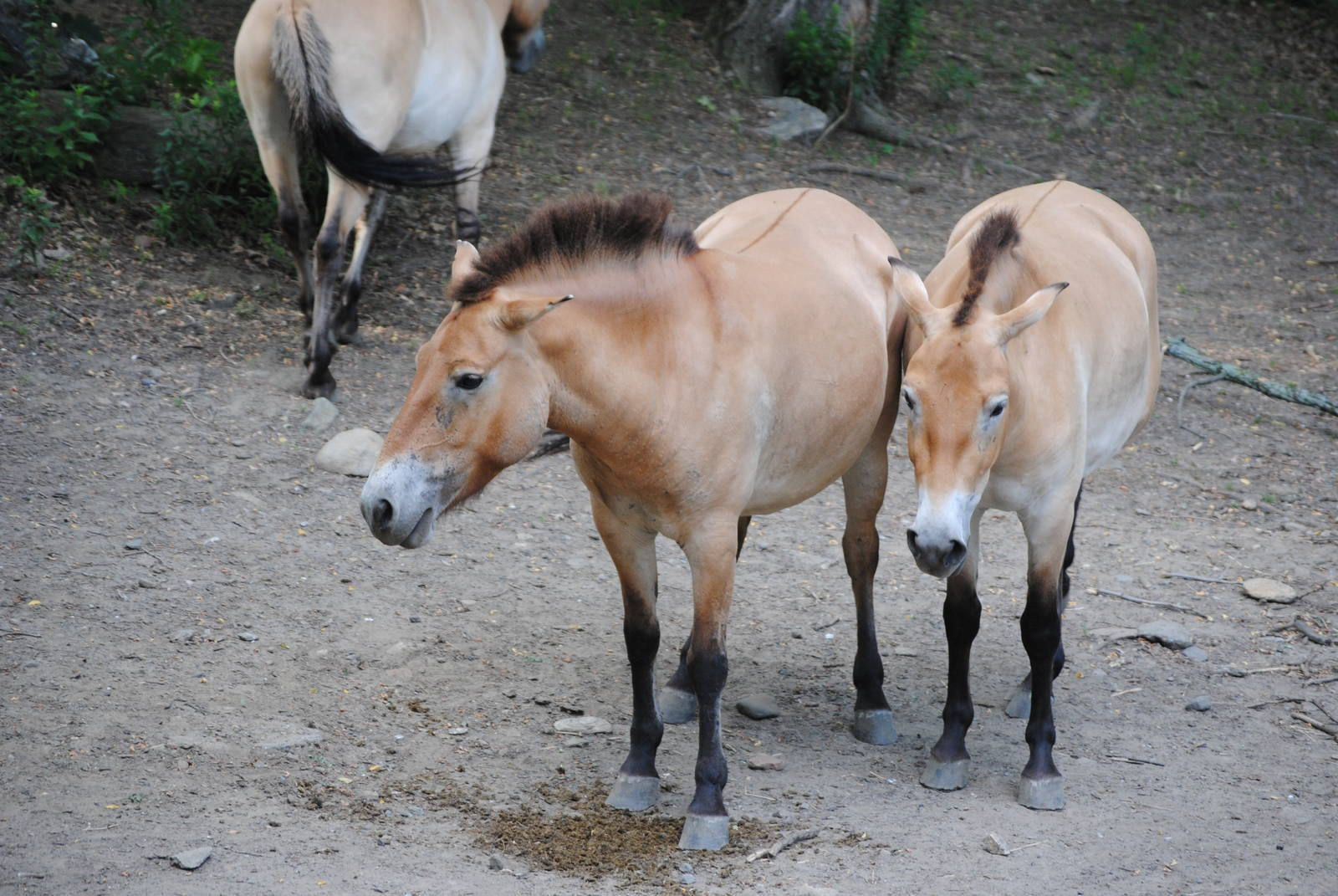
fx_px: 5470
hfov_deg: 13.9
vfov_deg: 9.4
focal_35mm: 147
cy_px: 448
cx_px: 669
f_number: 4.5
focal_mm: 98
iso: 320
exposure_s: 1/125
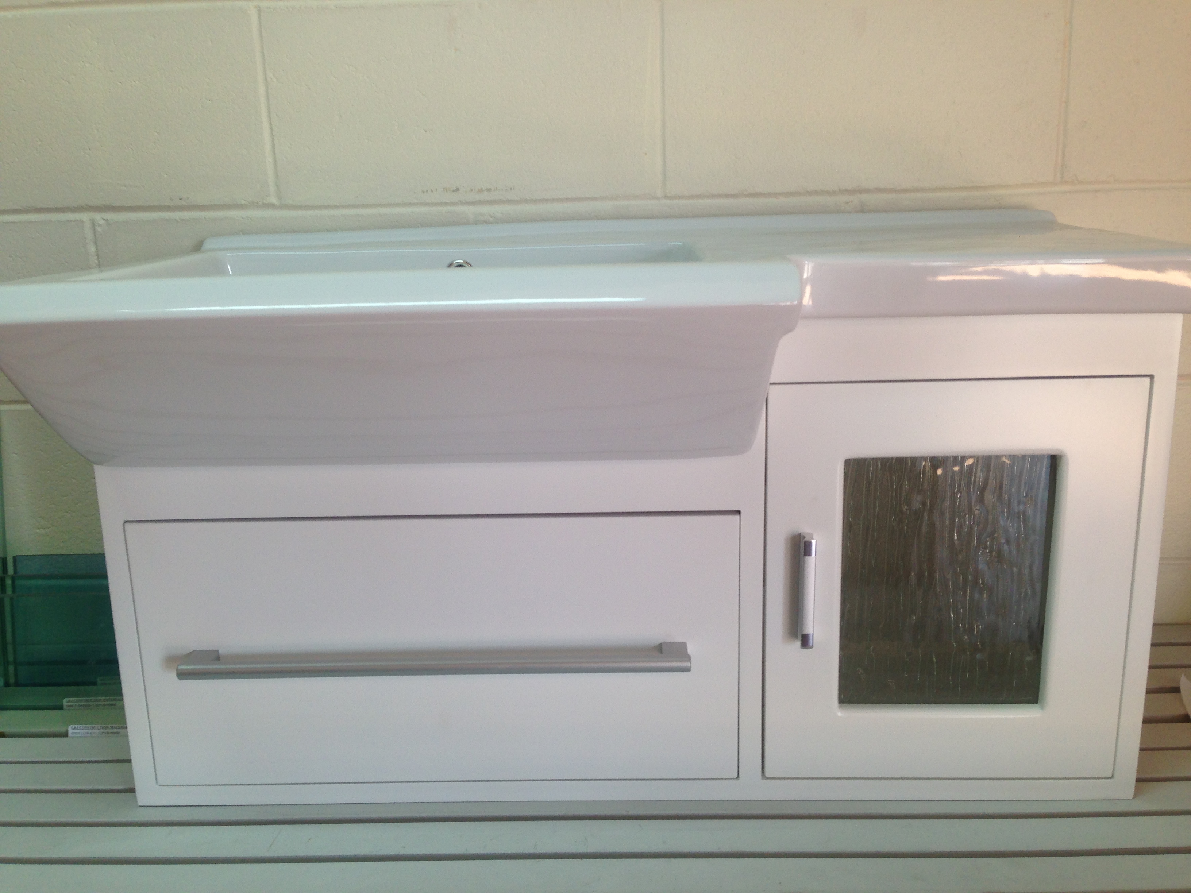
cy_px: 446
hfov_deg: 55.4
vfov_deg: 42.9
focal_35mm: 33
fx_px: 1135
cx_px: 596
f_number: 2.4
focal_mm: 4.13
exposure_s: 1/40
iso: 50
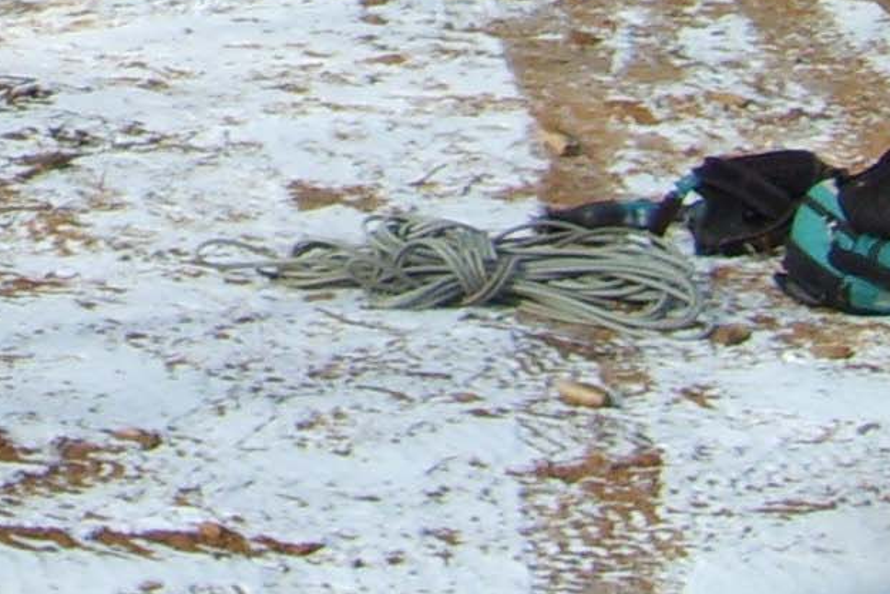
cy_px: -679
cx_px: -762
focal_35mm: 149
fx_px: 3684
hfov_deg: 12.5
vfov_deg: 8.6
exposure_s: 1/1000
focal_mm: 5.8
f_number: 2.8
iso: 50
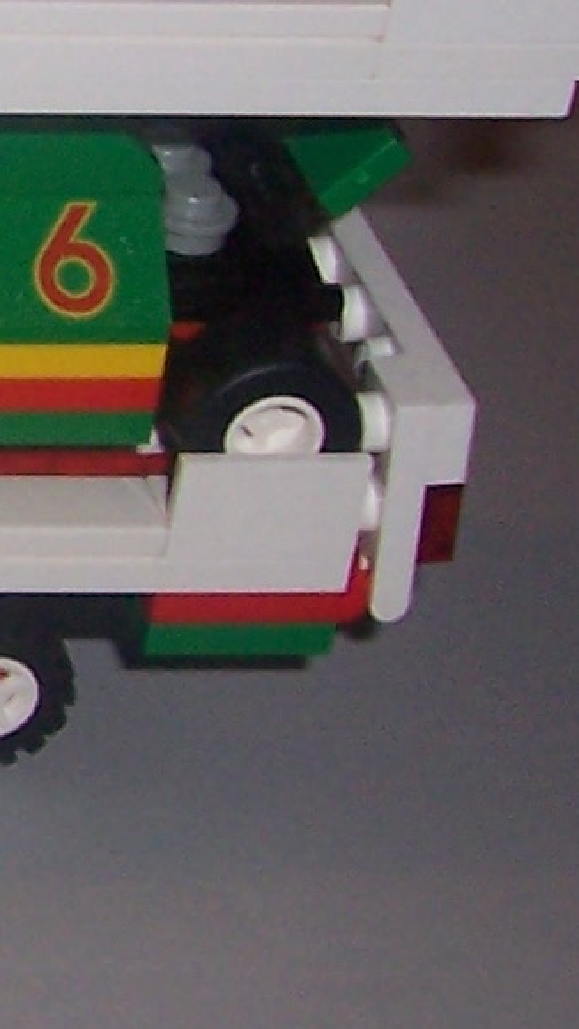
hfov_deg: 7.1
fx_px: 4010
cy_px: 156
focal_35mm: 147
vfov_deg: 14.5
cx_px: -1296
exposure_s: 1/60
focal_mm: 5.6
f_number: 2.7
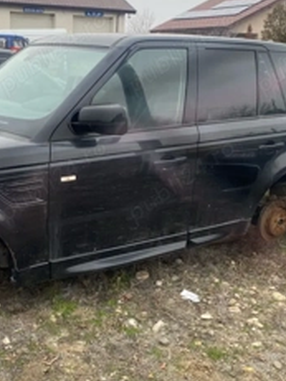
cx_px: 86
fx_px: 496
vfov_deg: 42.1
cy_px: 201
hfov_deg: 31.8
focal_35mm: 45
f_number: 1.8
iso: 32
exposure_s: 1/146
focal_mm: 4.25
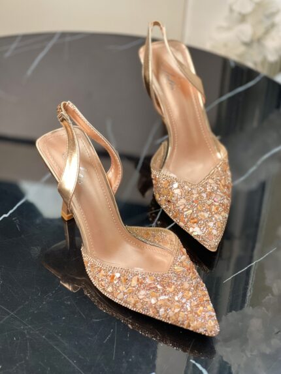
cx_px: 140
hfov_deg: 19.1
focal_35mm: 77
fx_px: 833
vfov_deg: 25.3
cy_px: 187
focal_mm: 9
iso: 250
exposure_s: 1/116
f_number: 2.8
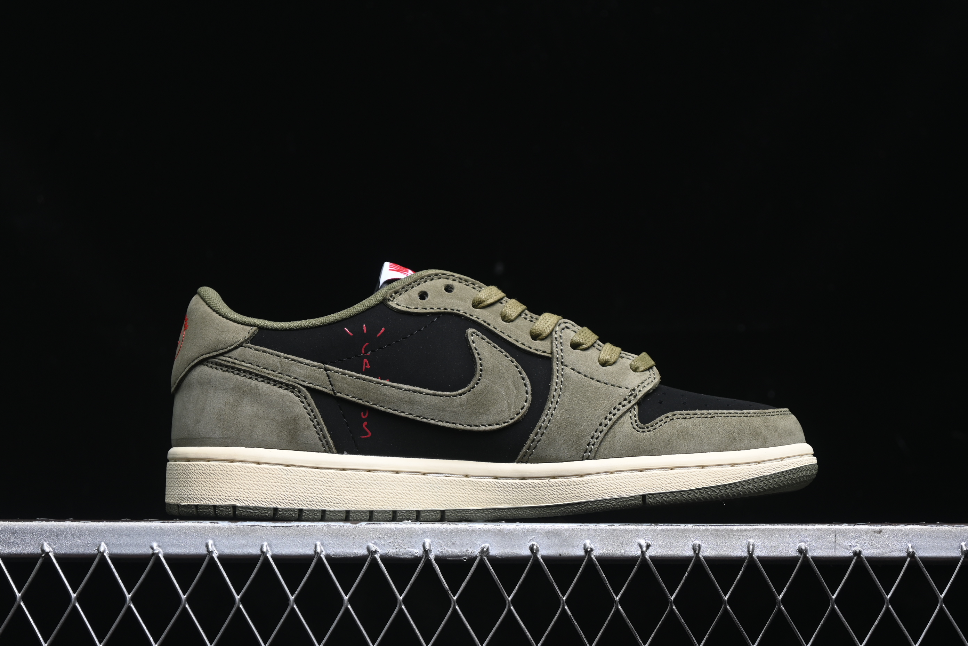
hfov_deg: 27.0
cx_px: 484
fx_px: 2017
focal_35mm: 75
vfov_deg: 18.2
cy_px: 323
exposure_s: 1/50
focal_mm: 50
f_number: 6.3
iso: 160
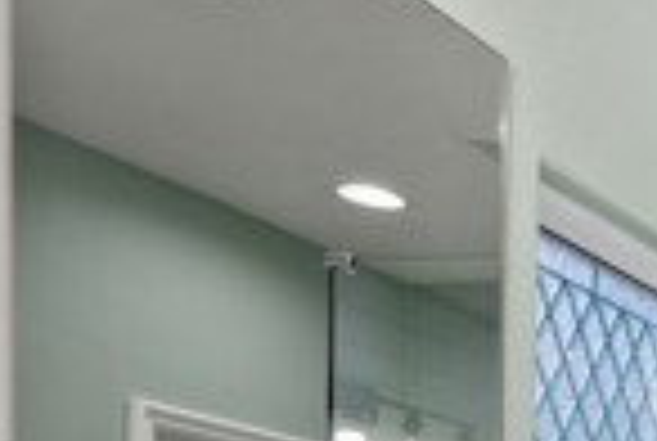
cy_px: 731
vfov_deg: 17.0
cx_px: 1404
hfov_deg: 17.4
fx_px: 1280
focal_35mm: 70
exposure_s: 1/15
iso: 320
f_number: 4.5
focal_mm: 16
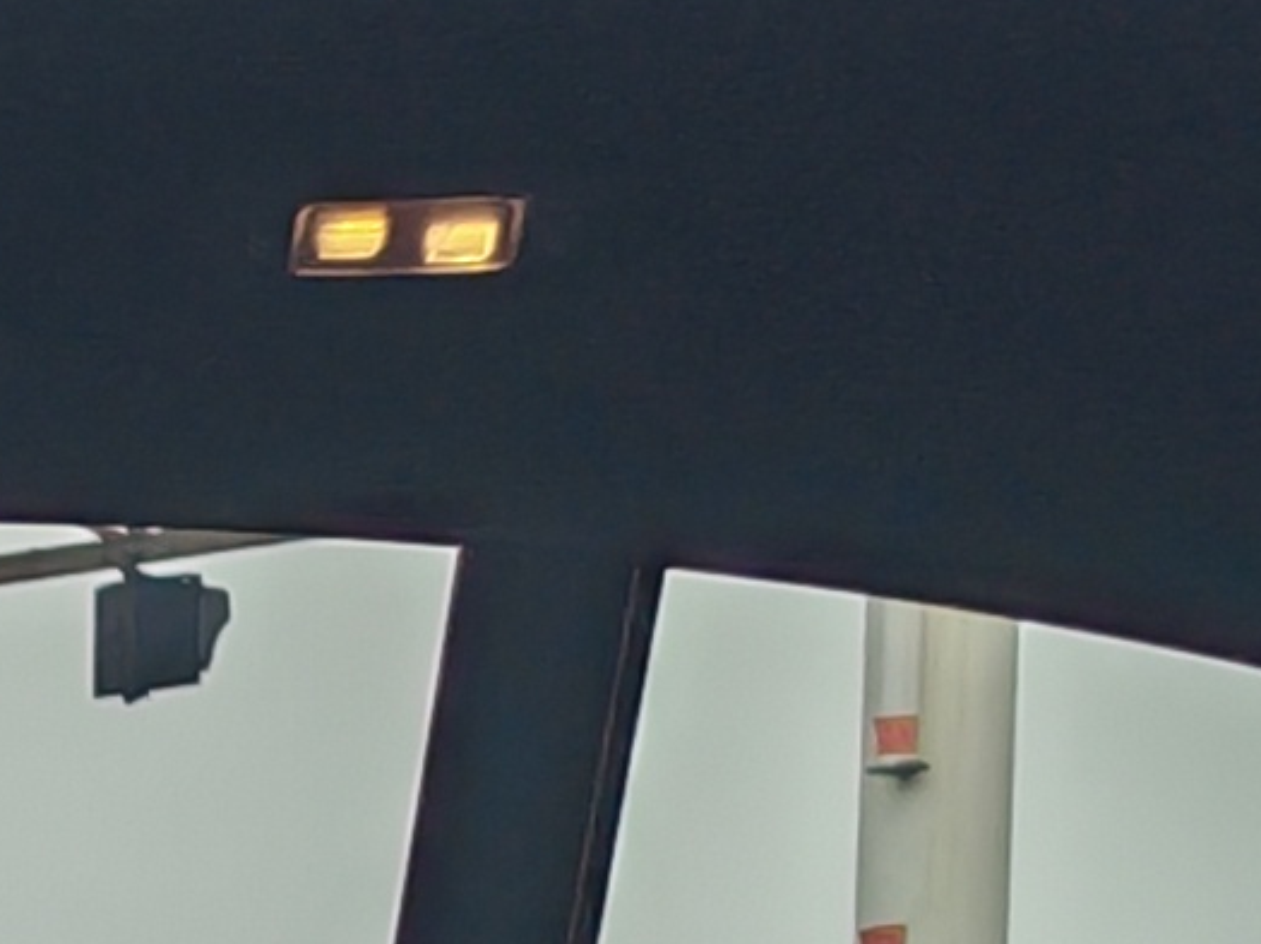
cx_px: -2726
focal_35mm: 203
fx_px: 7390
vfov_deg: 6.8
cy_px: 2549
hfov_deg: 8.1
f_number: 1.6
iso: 50
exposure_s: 1/120
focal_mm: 5.4
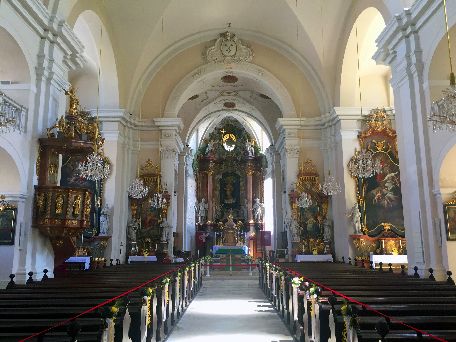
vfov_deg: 48.2
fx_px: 382
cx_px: 228
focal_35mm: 29
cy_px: 171
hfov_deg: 61.7
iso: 50
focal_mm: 4.15
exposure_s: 1/33
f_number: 2.2
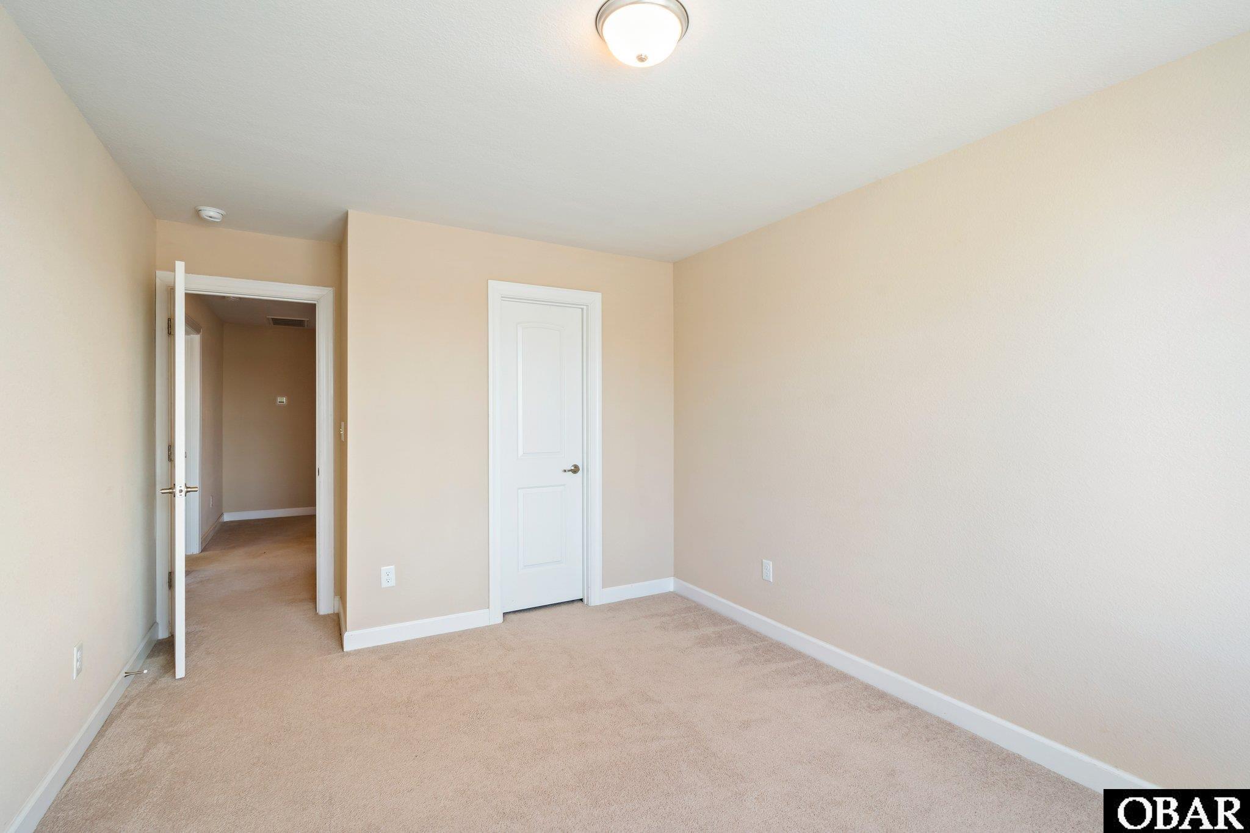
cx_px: 625
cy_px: 416
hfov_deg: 95.0
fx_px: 573
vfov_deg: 72.0
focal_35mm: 16
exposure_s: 1/2.5
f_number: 9
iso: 400
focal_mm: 16.5
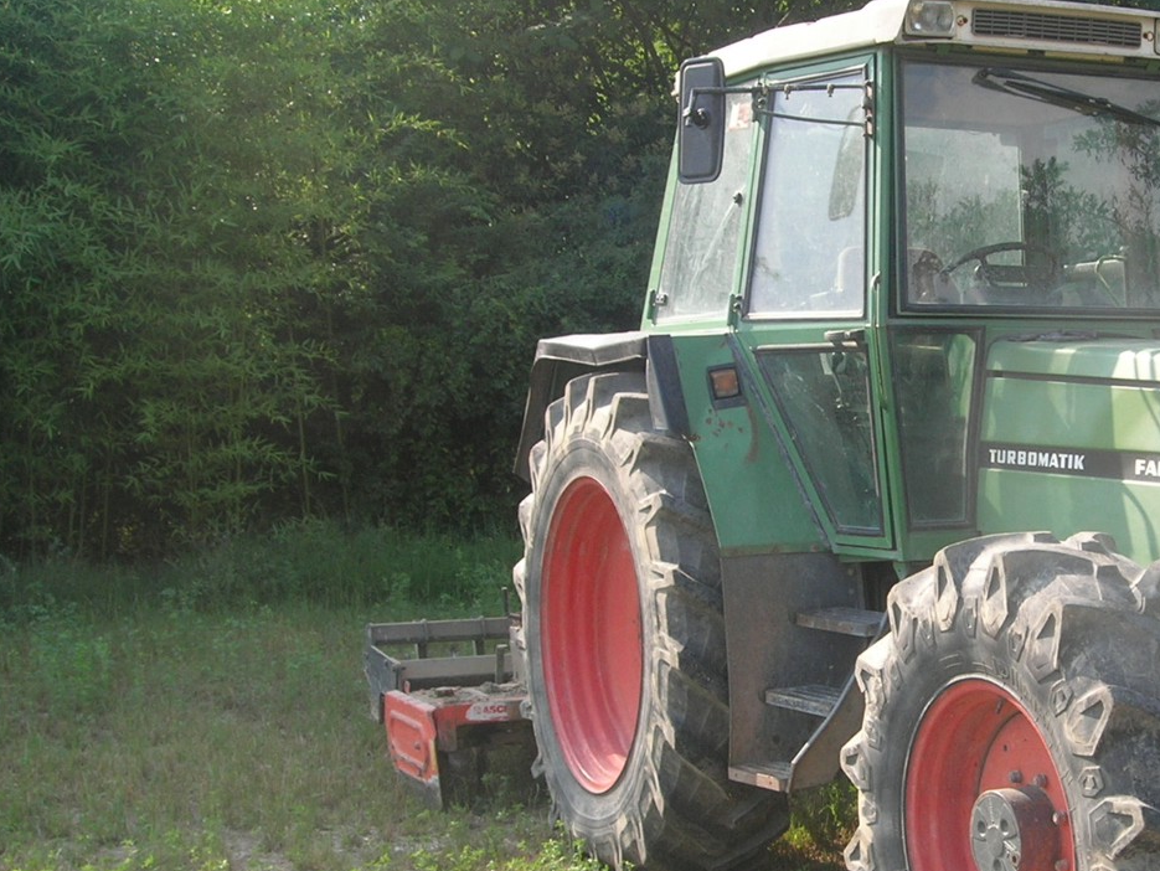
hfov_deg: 28.9
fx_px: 2179
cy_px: 502
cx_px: 986
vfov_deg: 22.6
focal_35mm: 65
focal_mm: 7.8
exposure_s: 1/185
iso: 64
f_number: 4.8
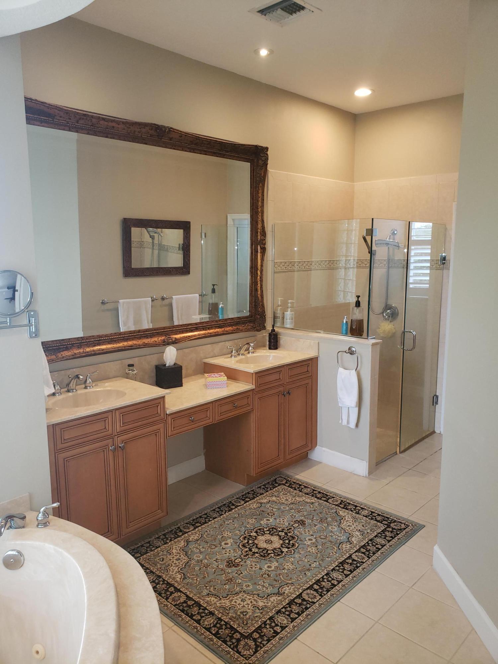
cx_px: 249
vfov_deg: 67.3
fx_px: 499
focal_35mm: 26
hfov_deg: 53.1
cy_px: 332
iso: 125
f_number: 2.4
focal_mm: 4.3
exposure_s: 1/24
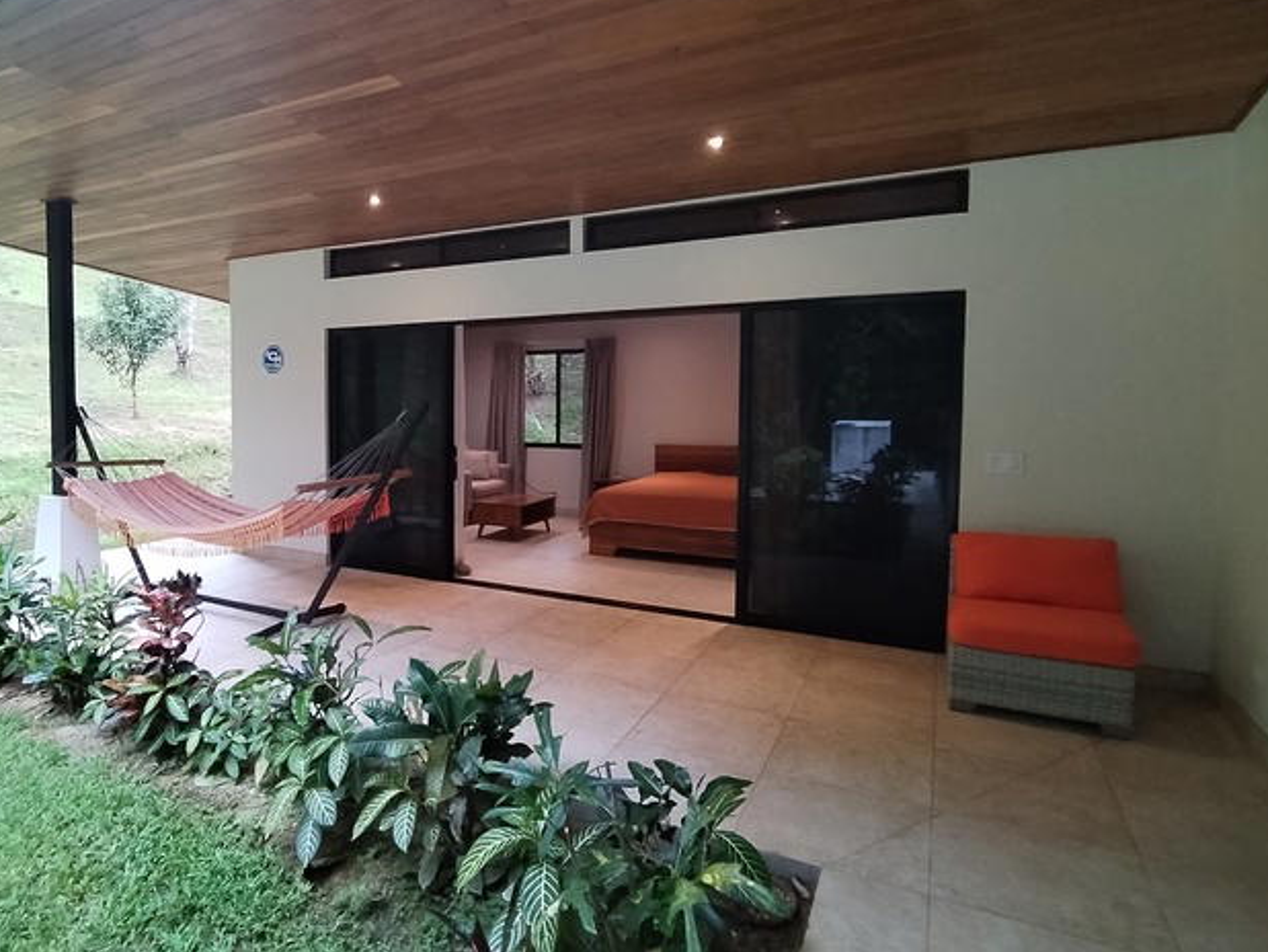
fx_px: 806
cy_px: 453
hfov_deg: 75.1
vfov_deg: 61.1
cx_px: 478
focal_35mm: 22
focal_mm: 1.42
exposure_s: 1/50
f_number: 2.2
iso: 164
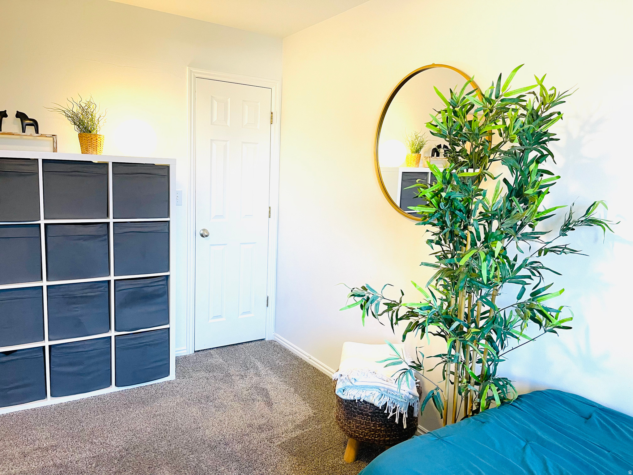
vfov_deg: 54.9
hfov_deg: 69.4
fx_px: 457
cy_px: 238
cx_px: 316
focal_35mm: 25
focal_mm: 5.1
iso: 125
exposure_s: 1/60
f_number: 1.6
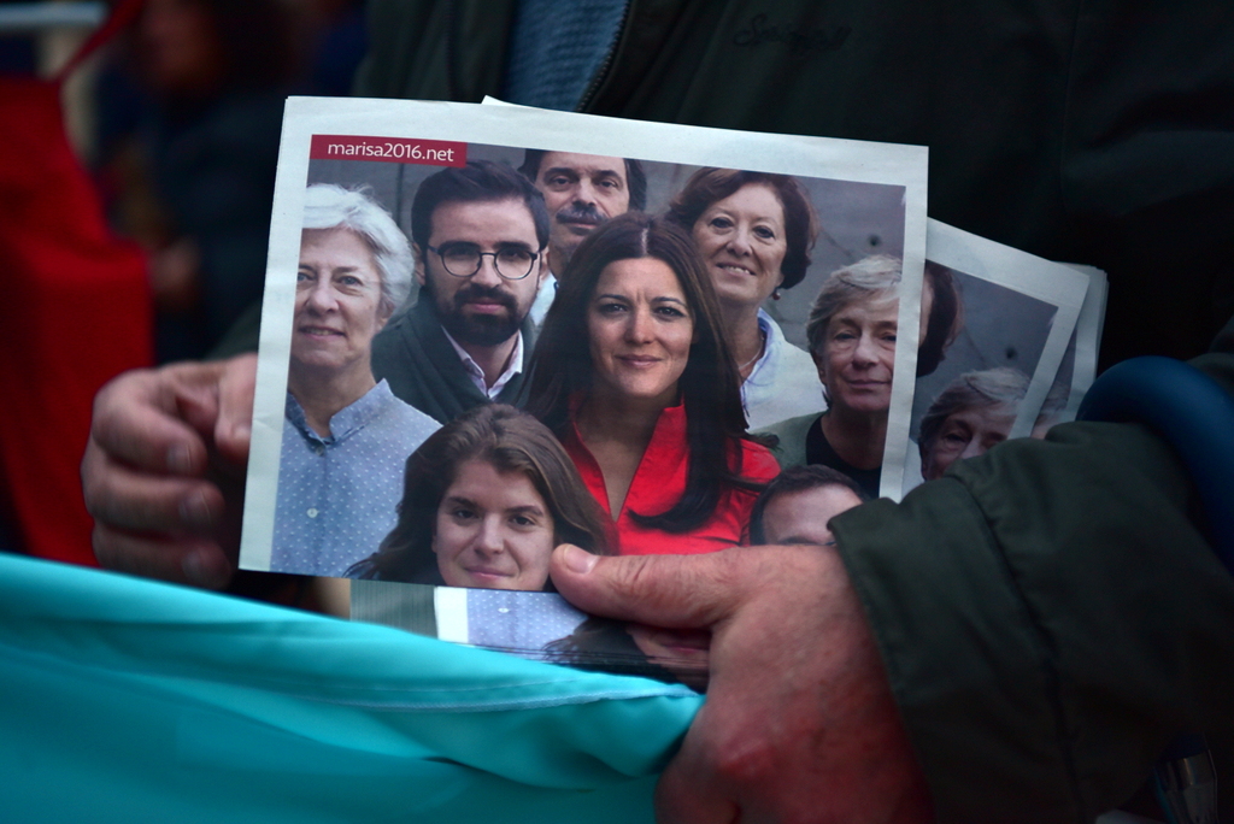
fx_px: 2401
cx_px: 617
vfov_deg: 19.5
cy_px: 412
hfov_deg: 28.8
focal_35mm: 70
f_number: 2.8
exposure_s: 1/125
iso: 800
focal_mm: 70
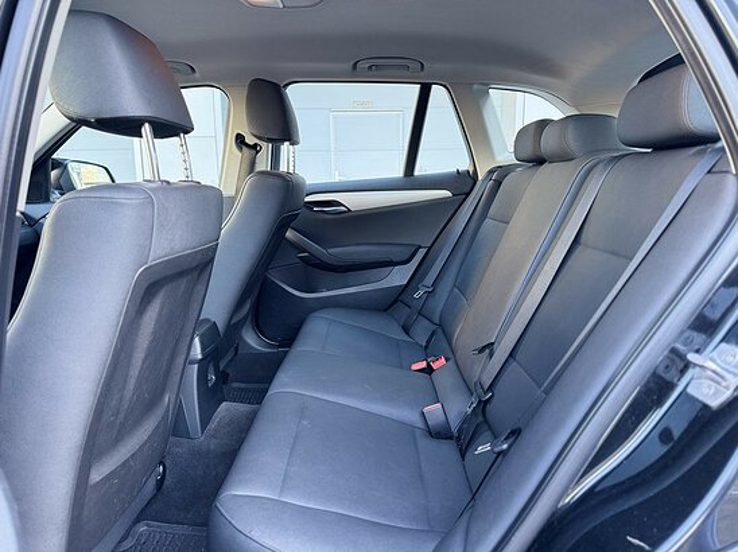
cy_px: 276
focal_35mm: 24
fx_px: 511
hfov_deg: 71.6
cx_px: 369
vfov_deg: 56.7
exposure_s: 1/100
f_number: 1.78
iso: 200
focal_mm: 6.76
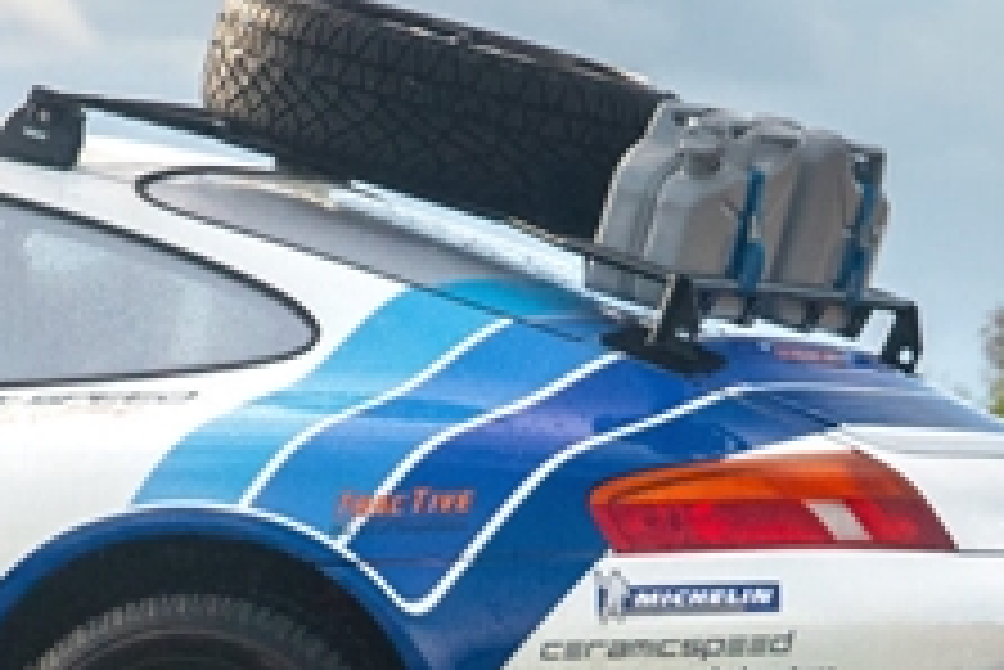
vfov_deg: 4.4
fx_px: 8707
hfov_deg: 6.5
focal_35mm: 312
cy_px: 348
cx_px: -401
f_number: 4
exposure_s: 1/1600
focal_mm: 82
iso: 500
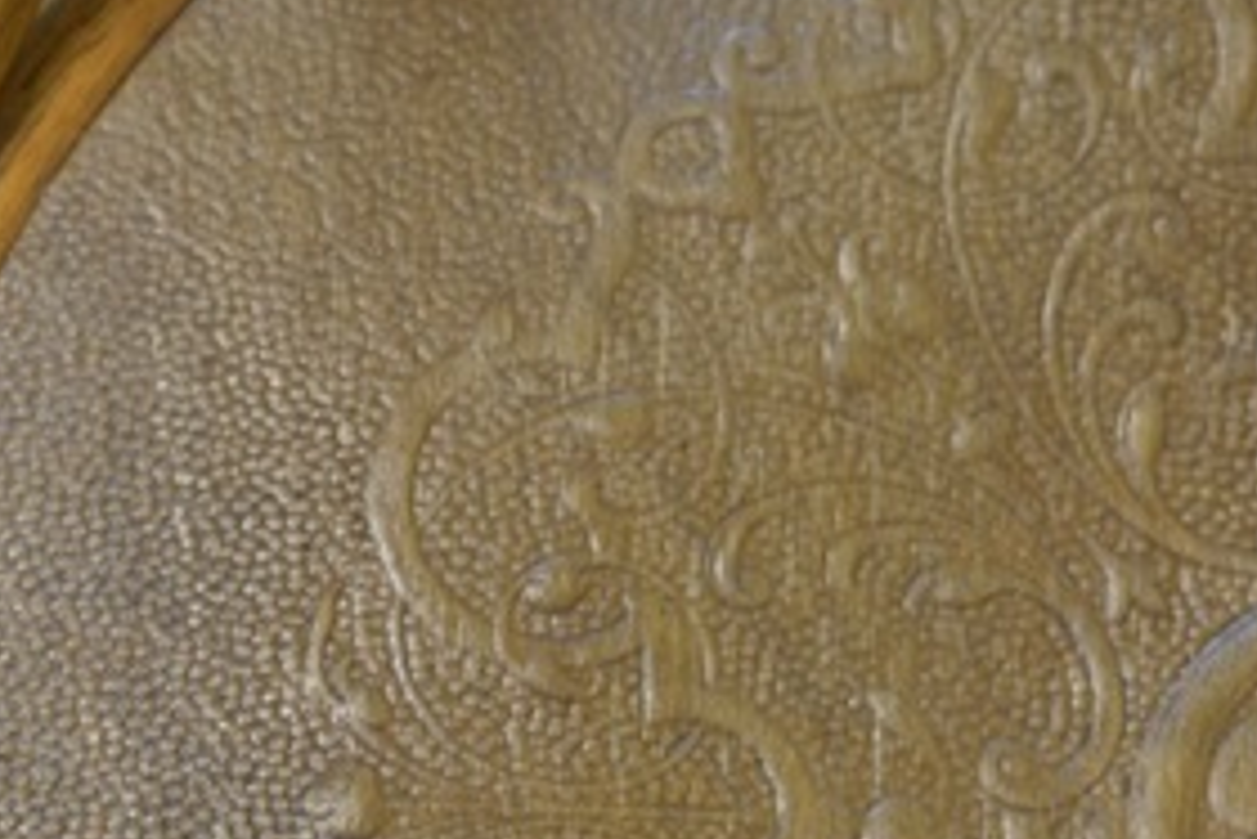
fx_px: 7476
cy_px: 725
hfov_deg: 9.5
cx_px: 1347
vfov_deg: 6.4
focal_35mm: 214
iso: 400
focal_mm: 40
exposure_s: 1/80
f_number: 3.2
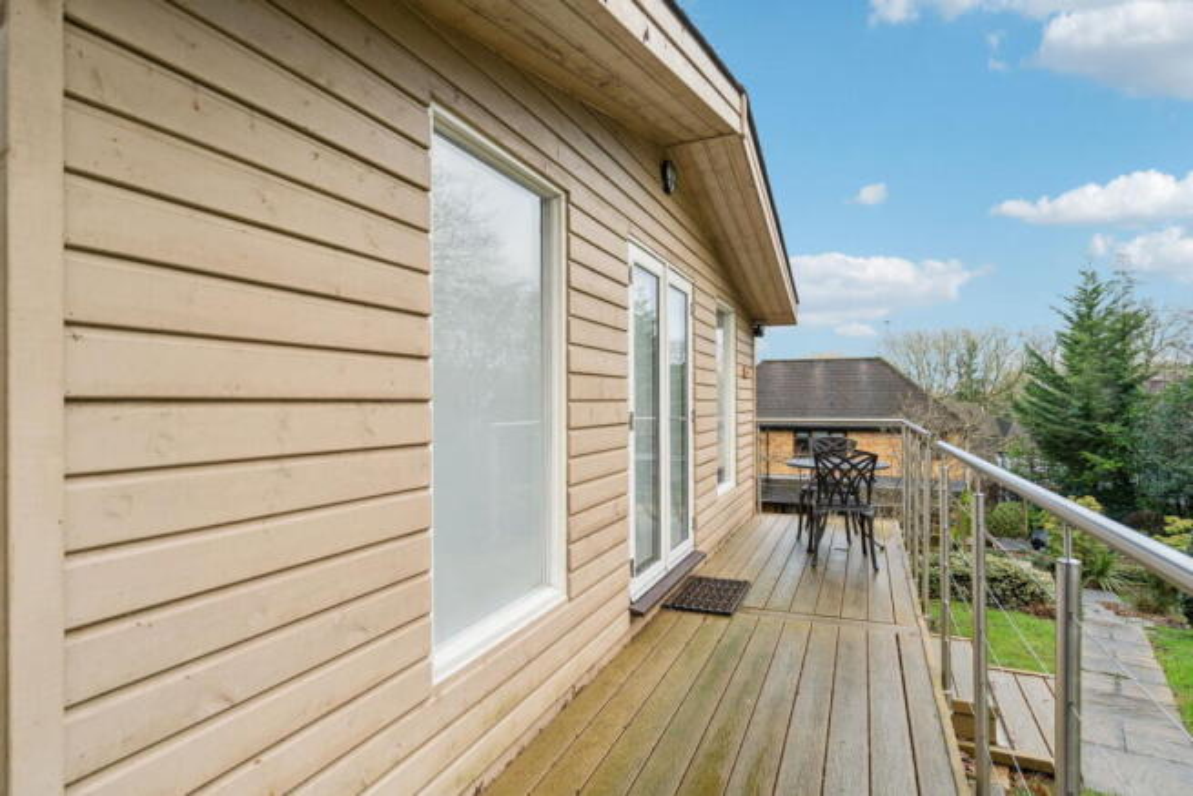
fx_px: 630
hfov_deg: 86.9
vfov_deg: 64.6
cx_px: 596
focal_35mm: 19
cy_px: 398
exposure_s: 1/100
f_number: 4.5
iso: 320
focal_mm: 19
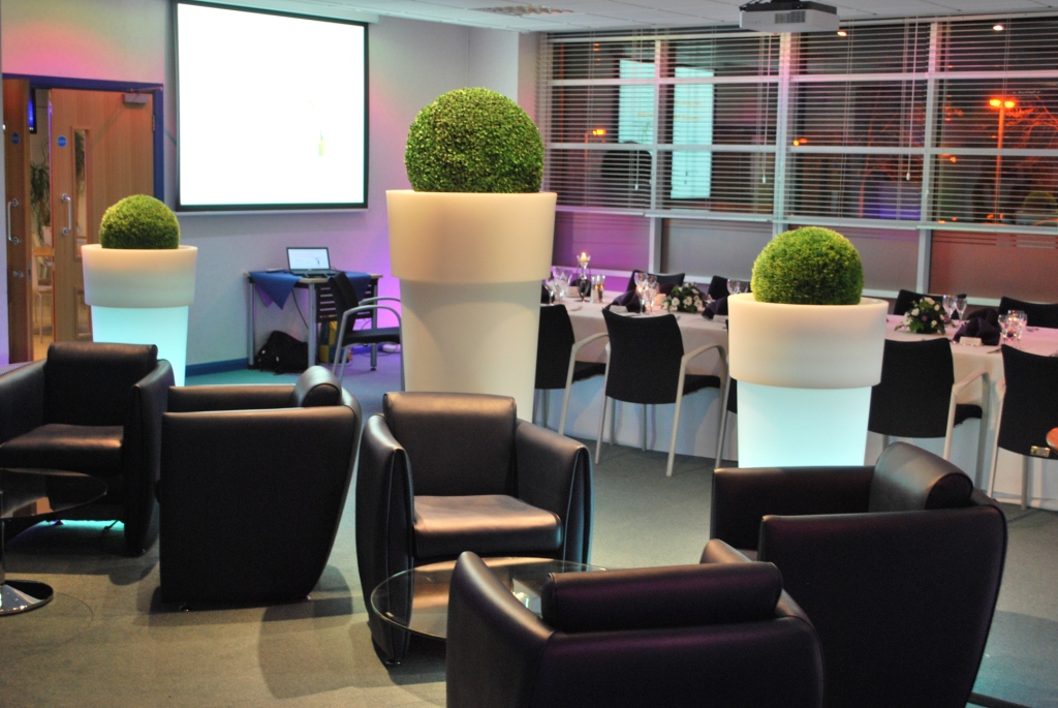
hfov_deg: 41.1
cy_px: 354
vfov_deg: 28.1
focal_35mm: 48
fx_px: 1412
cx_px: 529
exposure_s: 1/10
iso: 400
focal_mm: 32
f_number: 4.8
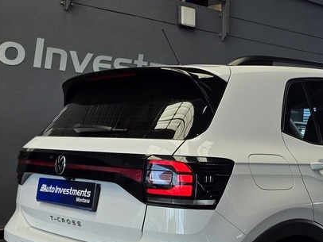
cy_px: 209
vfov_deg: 24.6
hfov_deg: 32.6
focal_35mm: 58
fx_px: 542
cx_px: 238
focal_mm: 6.25
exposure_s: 1/359
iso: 25
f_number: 1.7
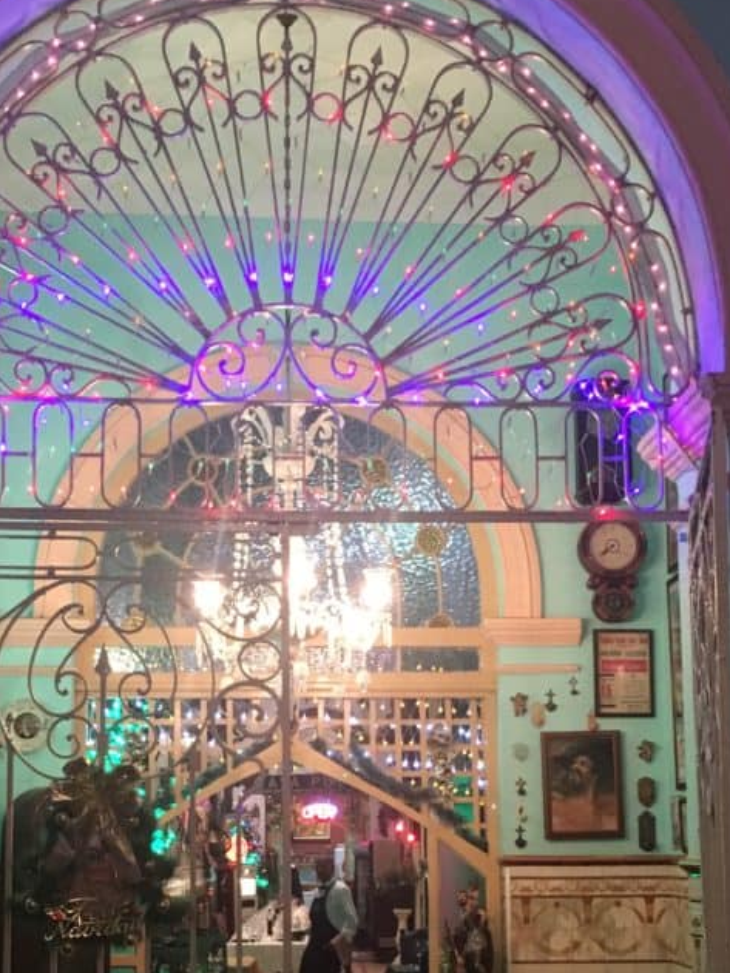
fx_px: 1378
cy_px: 700
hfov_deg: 29.7
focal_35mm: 49
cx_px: 343
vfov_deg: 38.2
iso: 250
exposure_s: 1/15
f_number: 2.2
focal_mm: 4.15
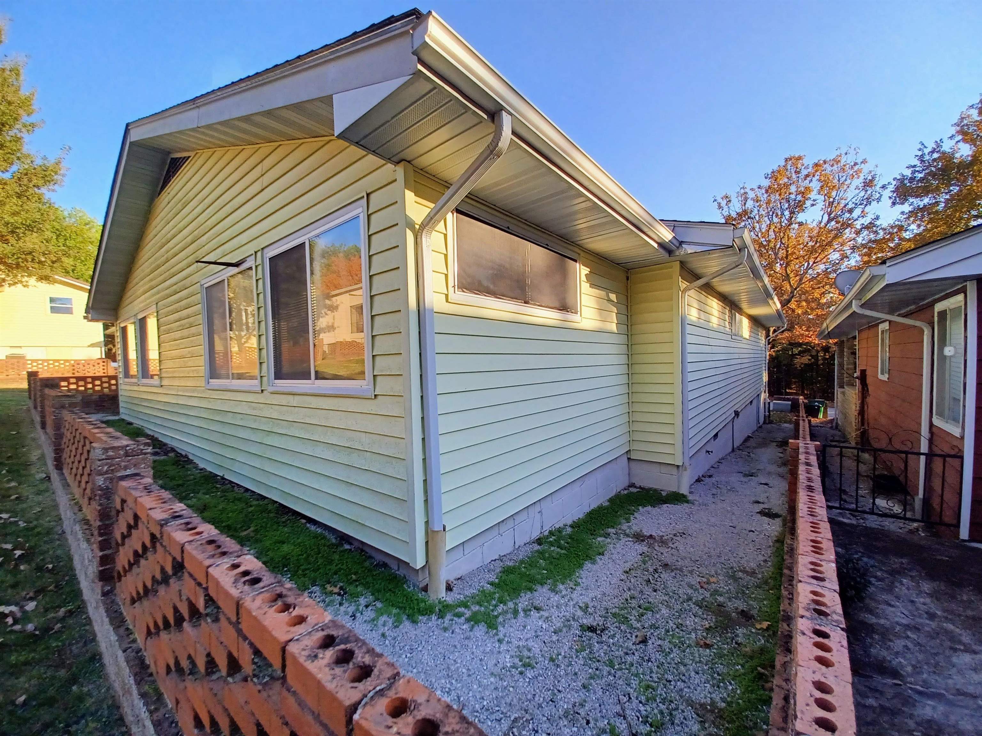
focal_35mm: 13
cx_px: 491
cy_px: 368
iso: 40
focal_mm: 1.42
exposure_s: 1/372
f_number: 2.2
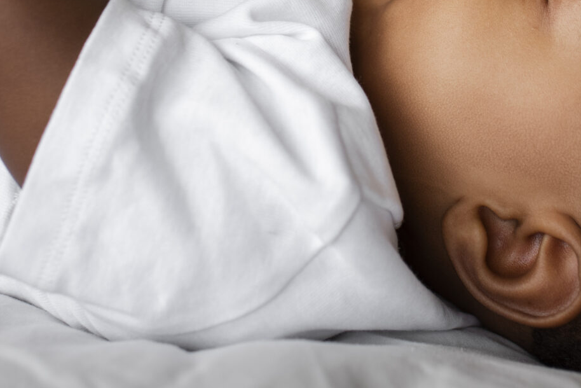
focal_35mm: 98
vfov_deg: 13.5
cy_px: -107
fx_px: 1582
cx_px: 396
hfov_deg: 20.7
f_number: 3.2
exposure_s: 1/200
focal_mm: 35
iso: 500
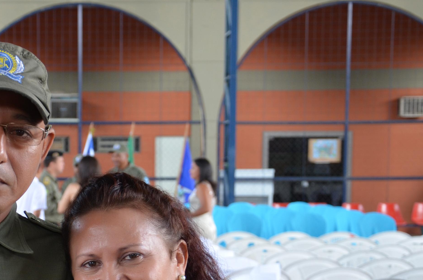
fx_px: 1266
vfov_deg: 12.5
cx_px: 43
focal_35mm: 108
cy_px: 280
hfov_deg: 18.6
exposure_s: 1/80
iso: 400
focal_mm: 34
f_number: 4.5
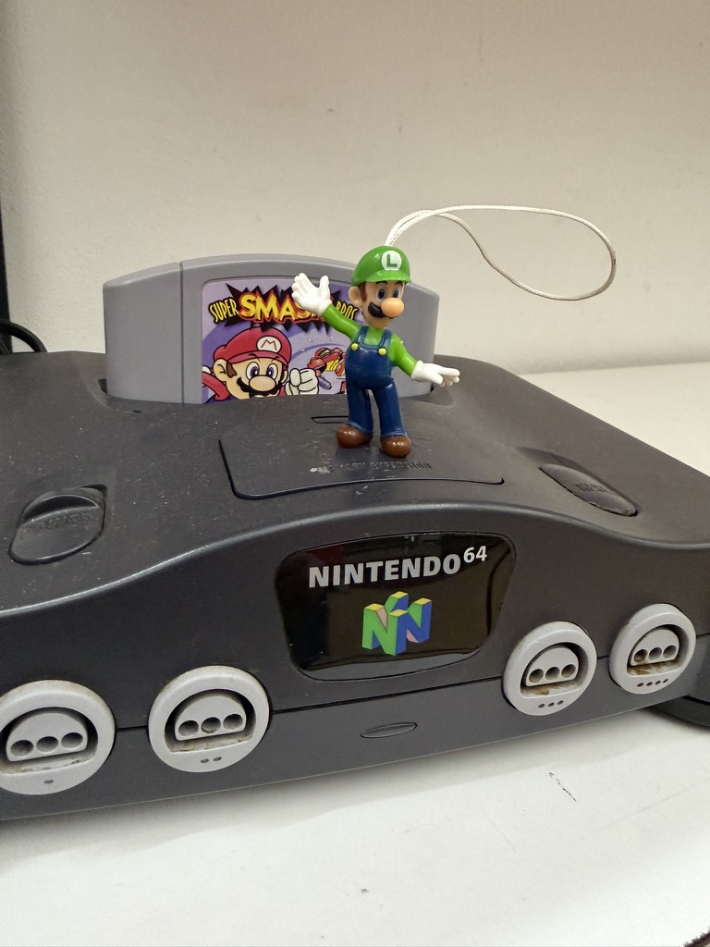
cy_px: 474
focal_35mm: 24
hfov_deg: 56.8
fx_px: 656
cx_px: 355
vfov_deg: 71.6
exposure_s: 1/50
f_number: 2.2
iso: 500
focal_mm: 2.22
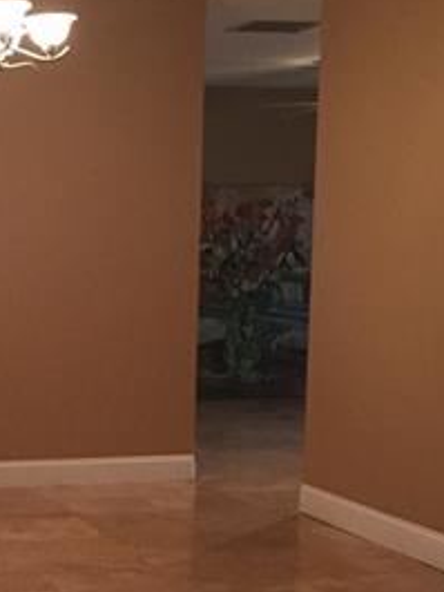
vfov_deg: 22.8
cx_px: 27
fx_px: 1435
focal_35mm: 84
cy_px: 521
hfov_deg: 17.3
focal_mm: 4.15
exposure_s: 1/30
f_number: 2.2
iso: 200
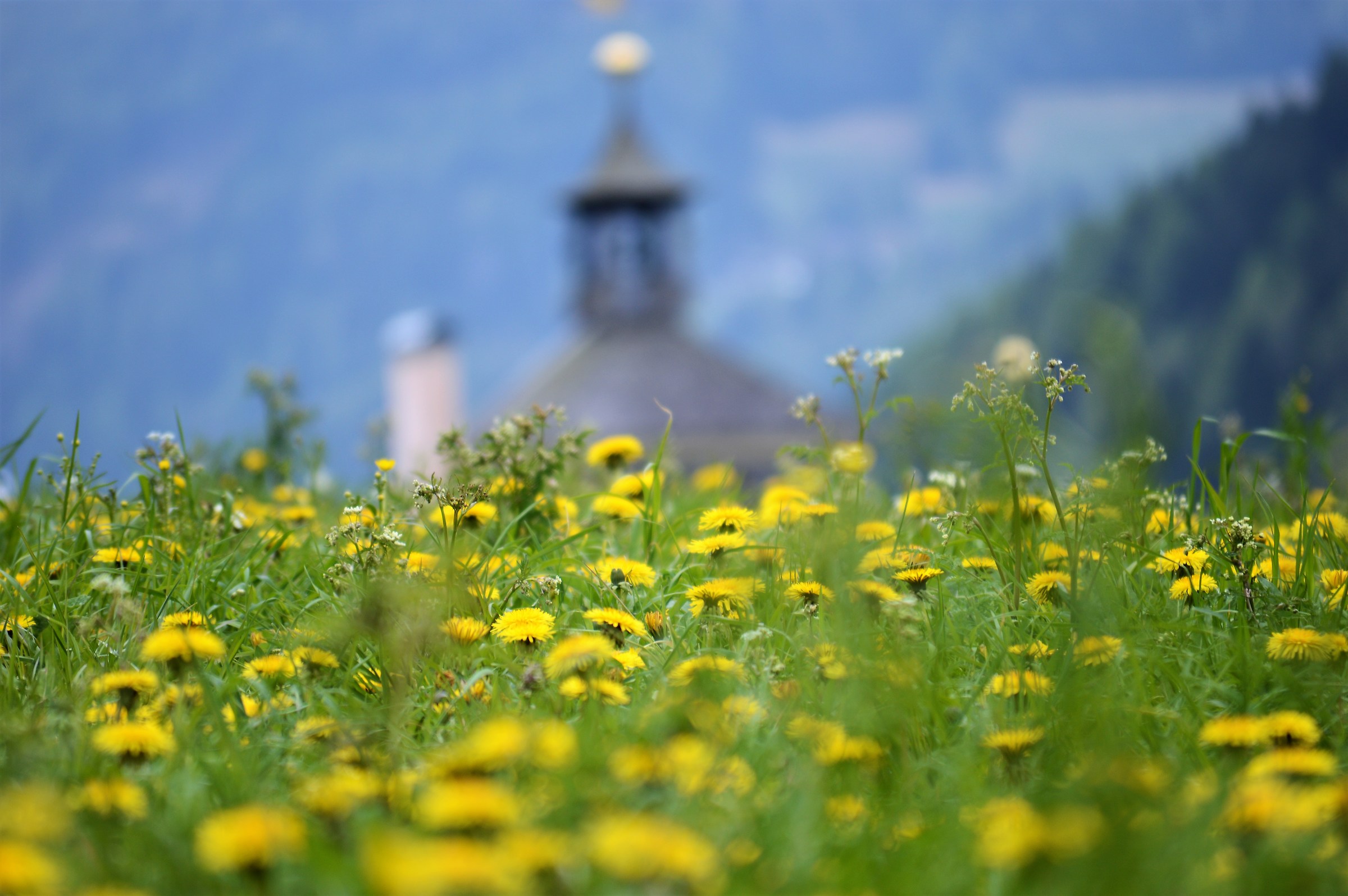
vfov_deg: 4.6
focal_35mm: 300
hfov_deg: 6.9
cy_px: 448
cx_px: 674
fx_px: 11222
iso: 100
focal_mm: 200
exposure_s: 1/125
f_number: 5.6
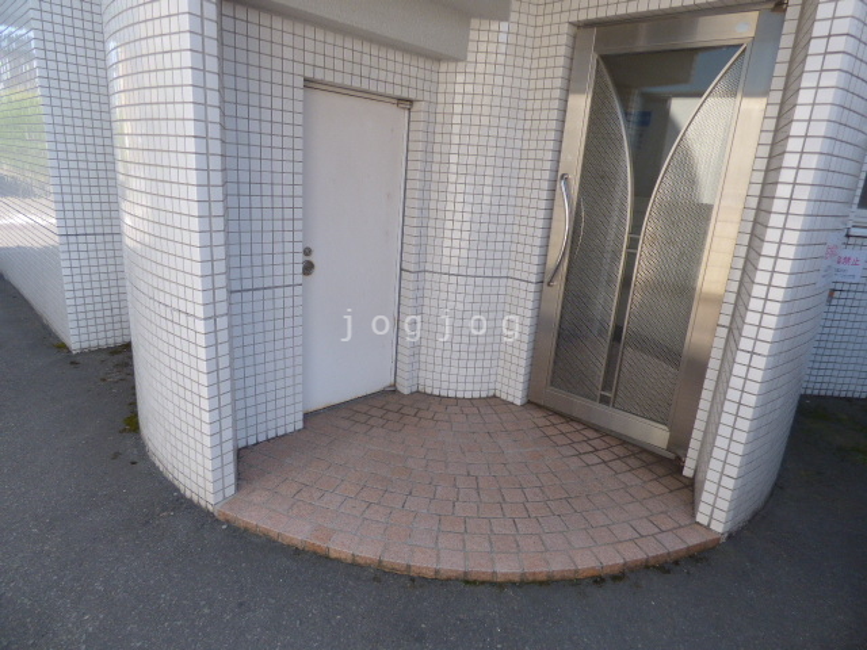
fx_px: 501
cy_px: 325
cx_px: 434
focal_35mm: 20
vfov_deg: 66.0
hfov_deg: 81.7
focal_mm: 3.58
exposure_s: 1/320
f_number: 2.8
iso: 100
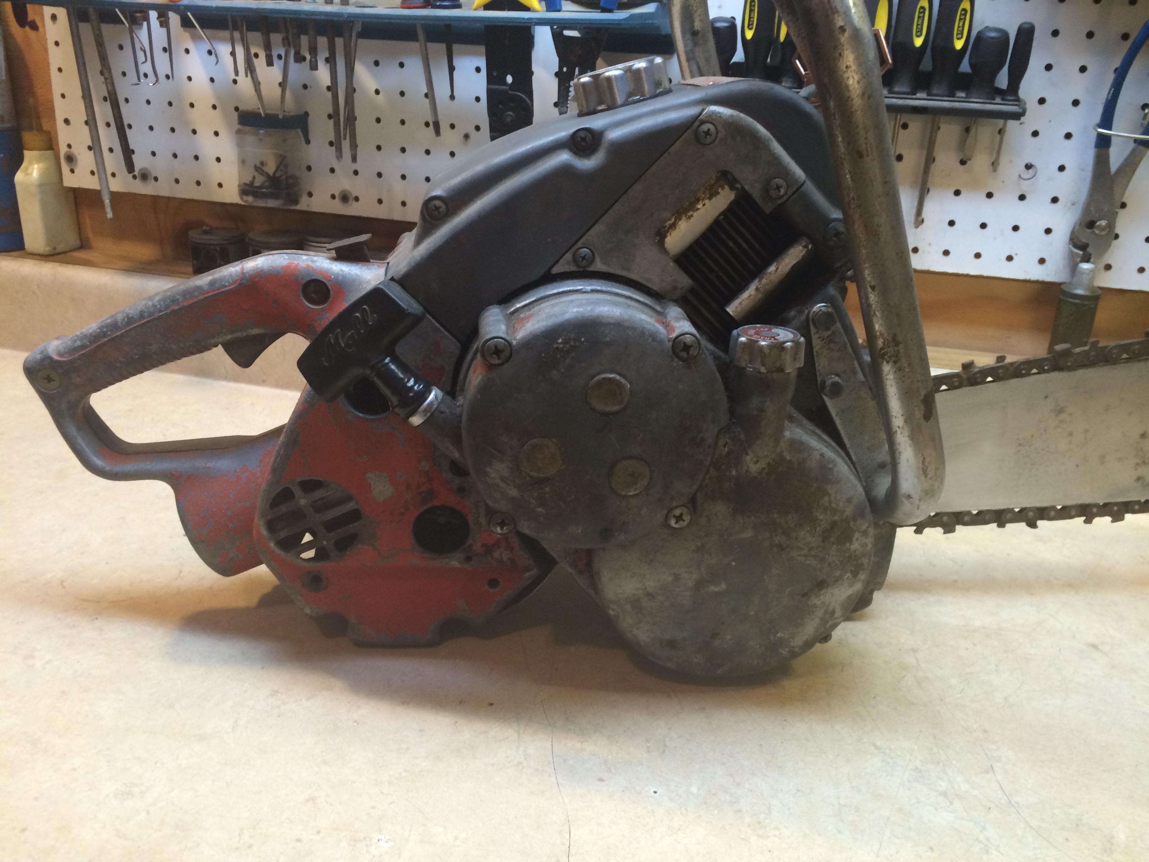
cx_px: 574
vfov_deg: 48.2
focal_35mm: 29
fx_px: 963
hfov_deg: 61.7
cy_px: 431
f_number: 2.2
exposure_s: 1/30
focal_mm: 4.15
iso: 100
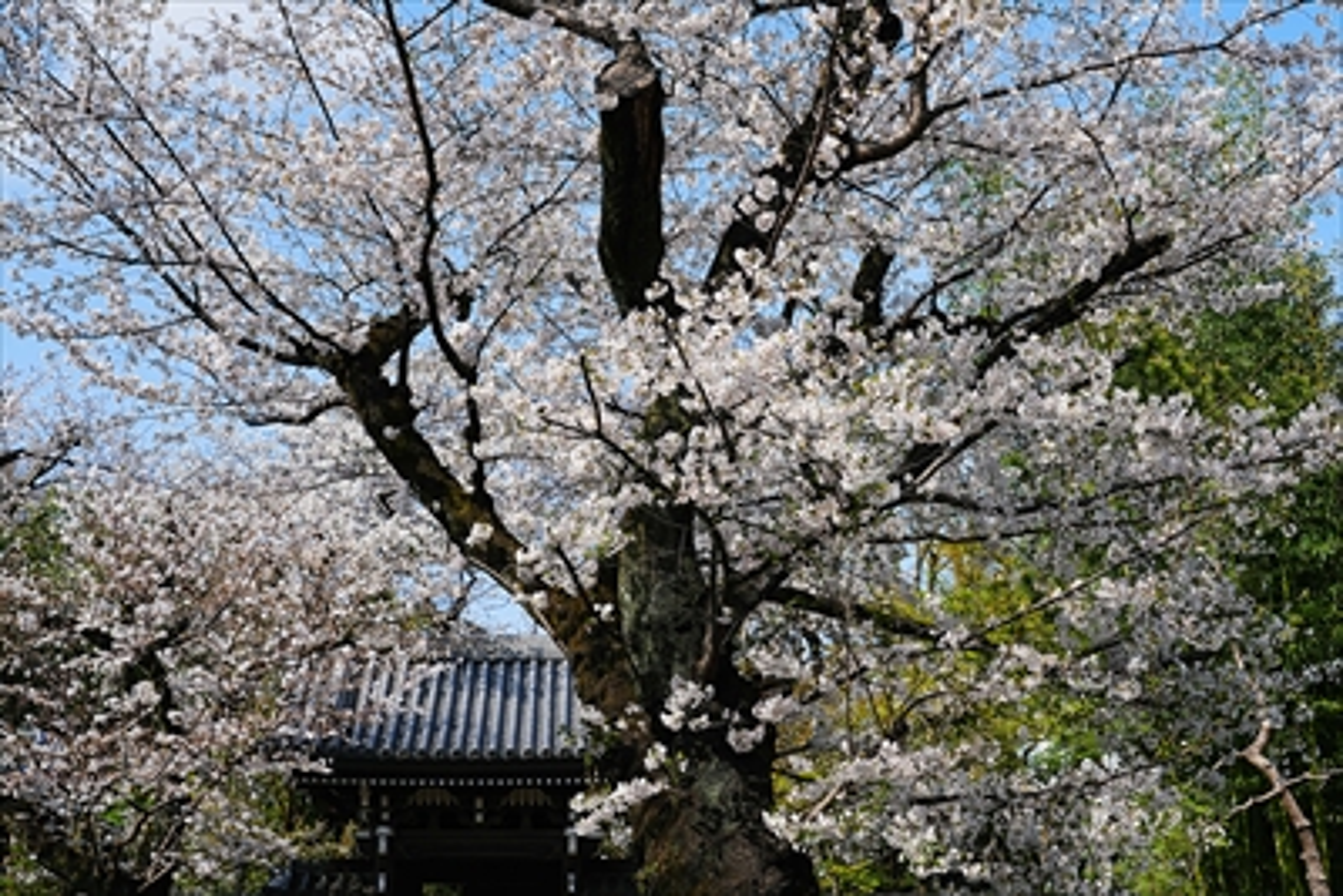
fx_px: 1791
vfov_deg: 28.1
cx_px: 672
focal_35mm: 48
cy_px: 448
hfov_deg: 41.1
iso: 100
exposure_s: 1/320
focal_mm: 48
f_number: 8
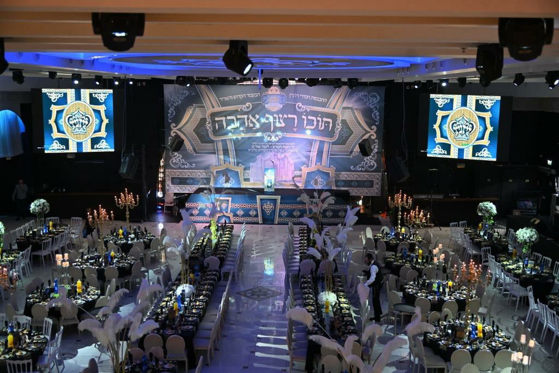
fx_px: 621
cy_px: 186
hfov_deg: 48.5
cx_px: 280
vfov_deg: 33.4
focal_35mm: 40
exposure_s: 1/125
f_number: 4
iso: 640
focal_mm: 40
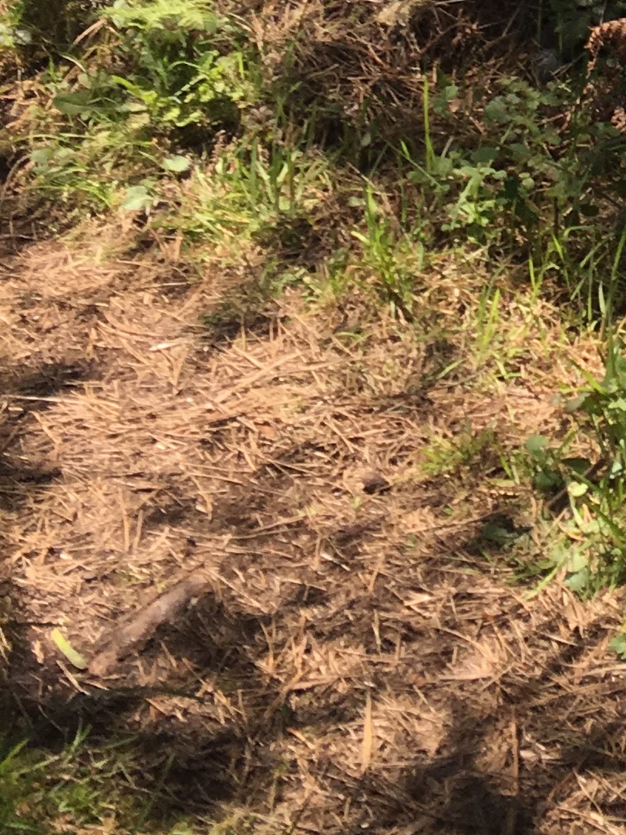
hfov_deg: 12.4
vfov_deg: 16.6
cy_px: -421
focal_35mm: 108
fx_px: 2605
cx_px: 1152
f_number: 2.2
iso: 25
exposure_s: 1/641
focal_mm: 4.15
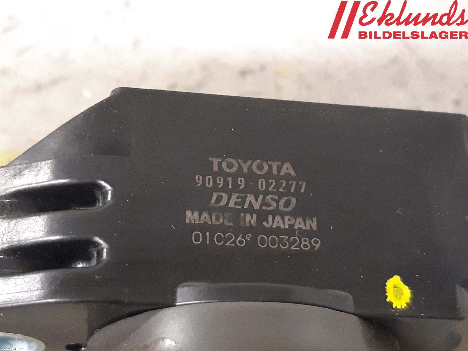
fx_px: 352
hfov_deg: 67.3
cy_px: 176
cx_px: 234
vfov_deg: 53.1
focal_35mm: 26
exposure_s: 1/25
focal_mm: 3.93
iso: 400
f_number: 1.7
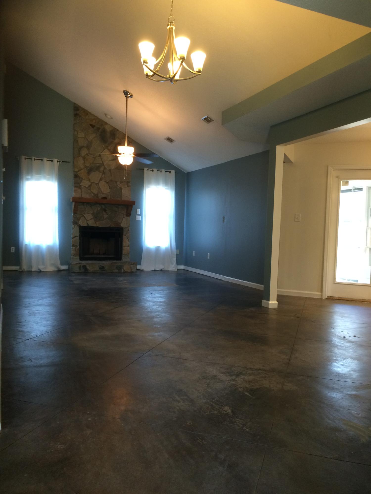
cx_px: 186
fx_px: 414
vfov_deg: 61.7
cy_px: 247
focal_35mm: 29
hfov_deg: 48.2
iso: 125
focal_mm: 4.15
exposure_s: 1/30
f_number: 2.2
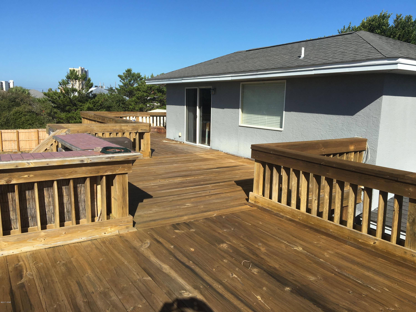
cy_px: 156
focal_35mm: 29
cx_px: 208
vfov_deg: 48.2
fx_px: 349
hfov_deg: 61.7
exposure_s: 1/1923
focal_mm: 4.15
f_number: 2.2
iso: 25
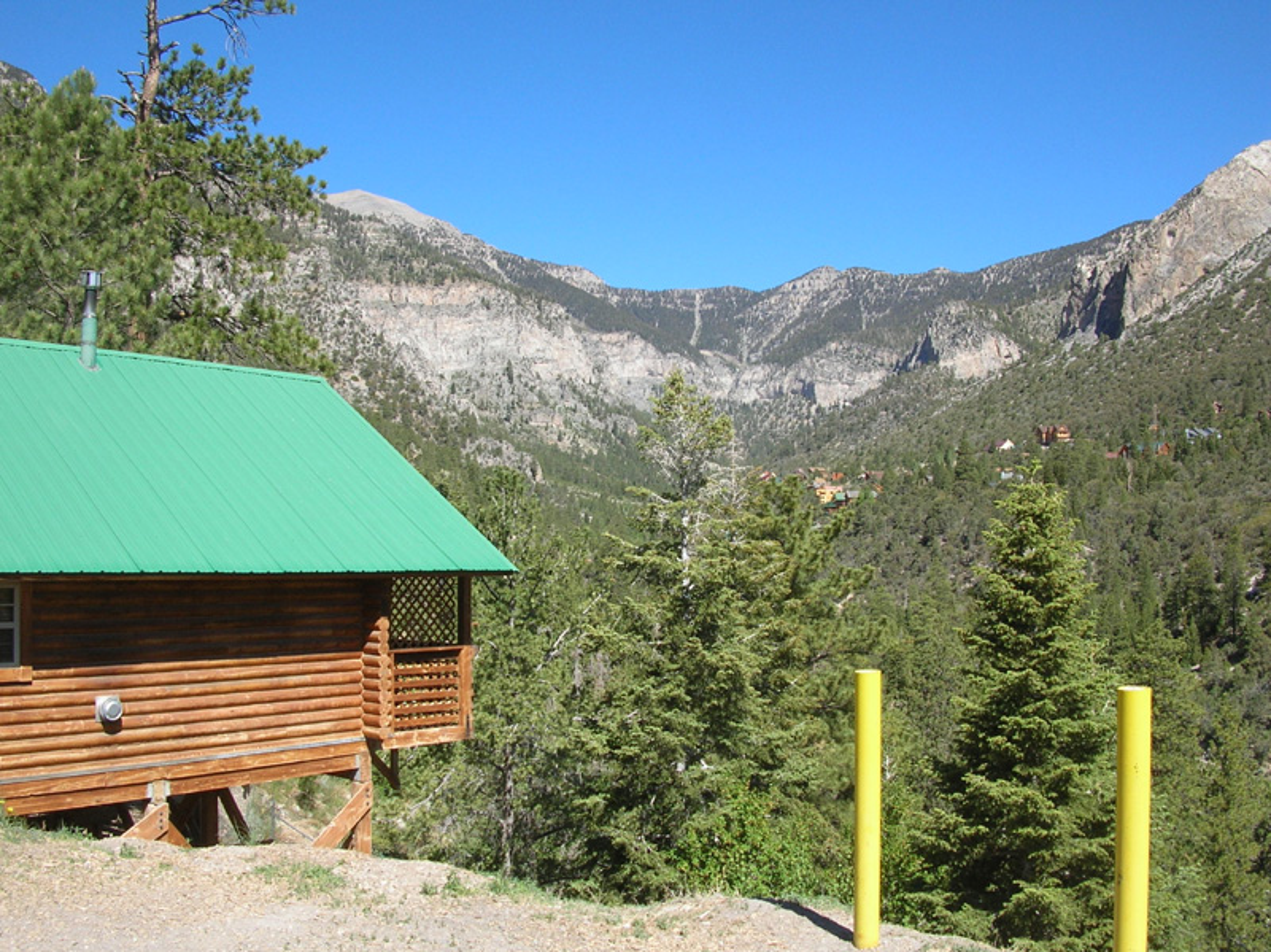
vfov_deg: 40.7
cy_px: 476
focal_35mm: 35
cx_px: 636
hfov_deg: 52.7
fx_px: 1284
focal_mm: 5.8
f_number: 5.6
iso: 50
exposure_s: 1/199
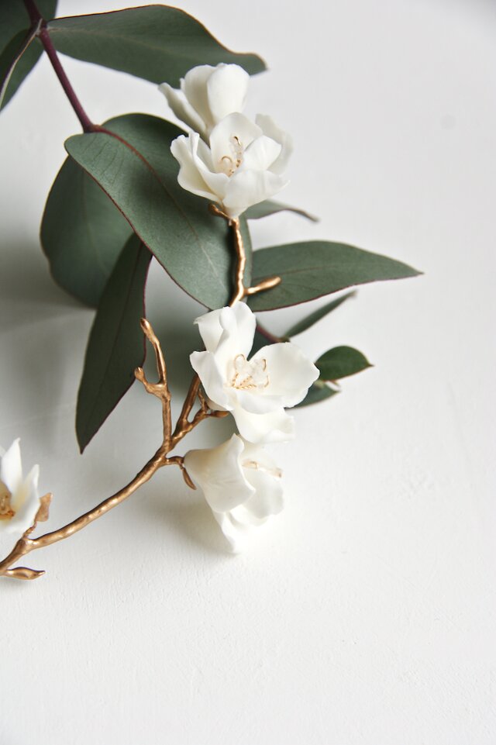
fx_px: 1861
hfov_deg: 15.2
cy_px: 372
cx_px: 248
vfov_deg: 22.6
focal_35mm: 90
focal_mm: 60
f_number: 8
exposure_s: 1/10
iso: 100
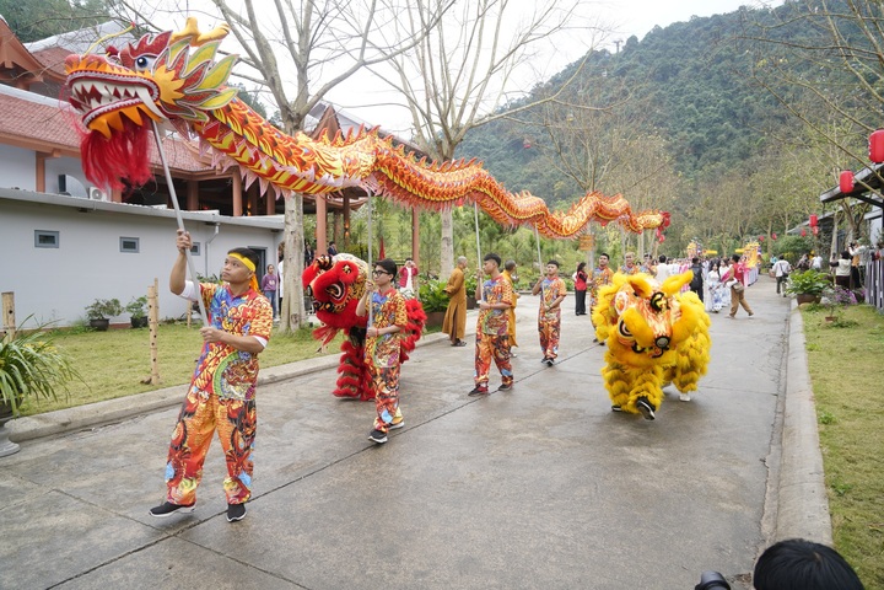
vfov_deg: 53.1
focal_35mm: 24
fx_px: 589
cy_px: 295
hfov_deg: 73.7
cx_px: 442
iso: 800
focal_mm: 24
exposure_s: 1/200
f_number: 4.5
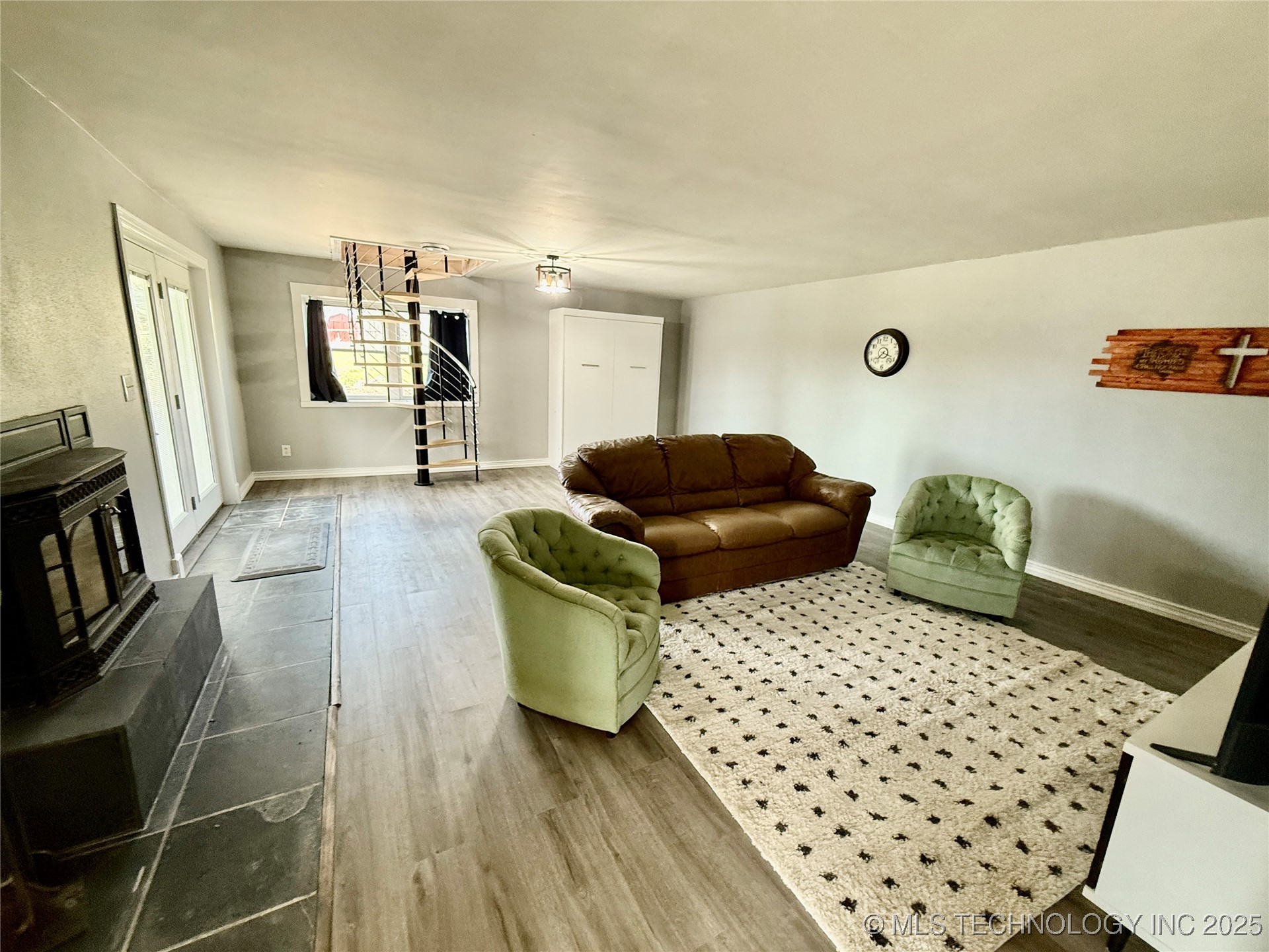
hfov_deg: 102.1
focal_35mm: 14
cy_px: 476
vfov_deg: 85.7
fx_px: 513
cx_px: 634
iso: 320
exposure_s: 1/60
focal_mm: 2.22
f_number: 2.2
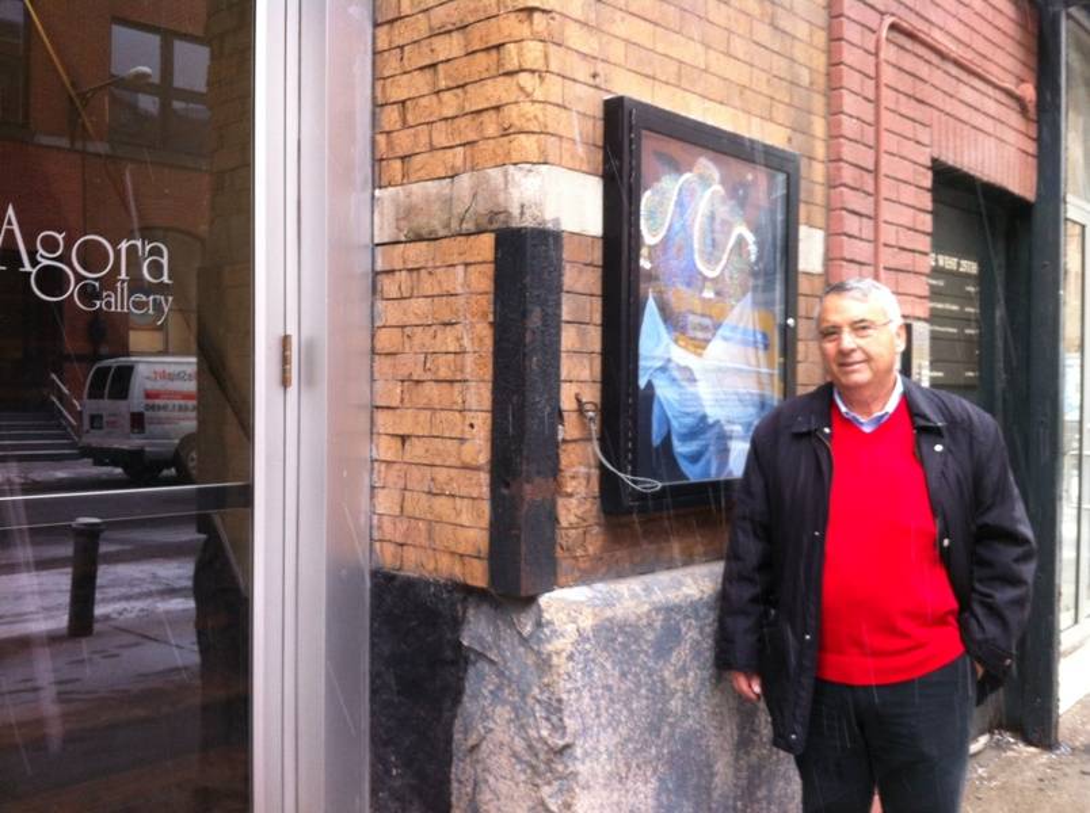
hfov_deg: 52.7
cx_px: 545
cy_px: 406
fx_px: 1100
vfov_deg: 40.6
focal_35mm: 35
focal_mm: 3.85
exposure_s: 1/30
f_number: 2.8
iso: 100
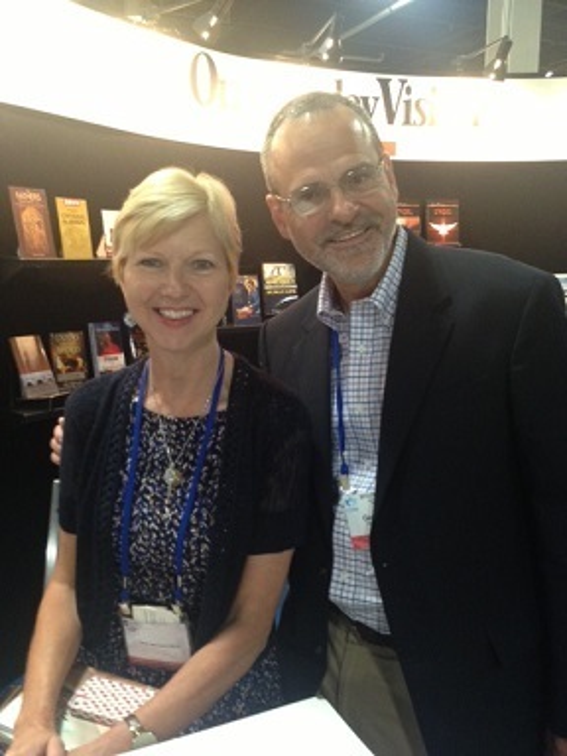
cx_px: 284
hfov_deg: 42.9
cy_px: 378
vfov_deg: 55.4
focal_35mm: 33
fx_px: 721
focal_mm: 4.13
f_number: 2.4
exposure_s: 1/20
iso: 250
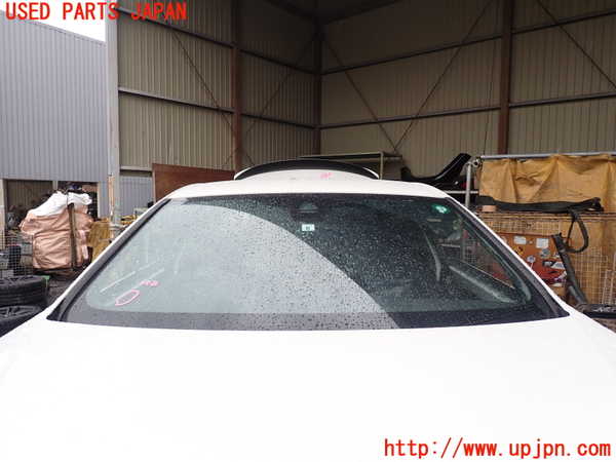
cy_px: 231
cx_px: 308
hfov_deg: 69.4
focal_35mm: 25
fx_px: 445
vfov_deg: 54.9
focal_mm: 4.5
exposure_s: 1/200
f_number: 2.8
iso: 100
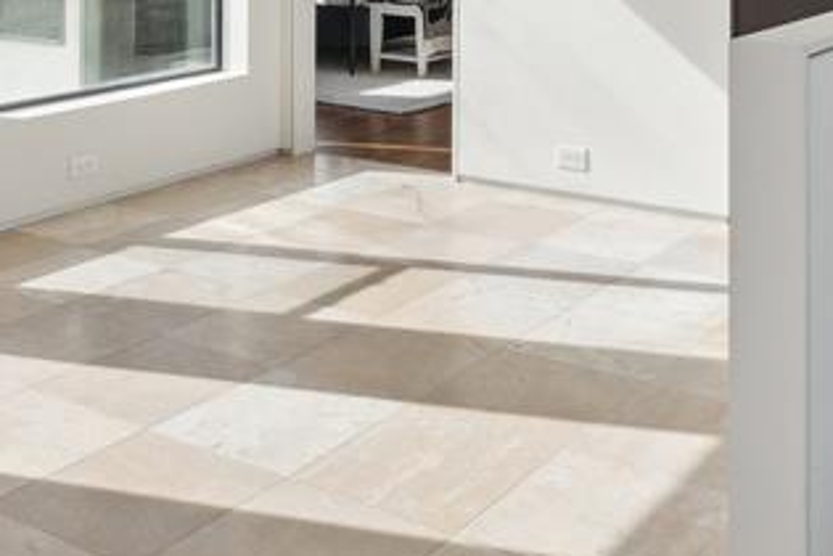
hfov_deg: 38.1
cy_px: -135
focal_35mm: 52
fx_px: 1203
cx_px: 487
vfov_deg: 23.4
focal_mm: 16
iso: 320
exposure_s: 1/160
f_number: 11
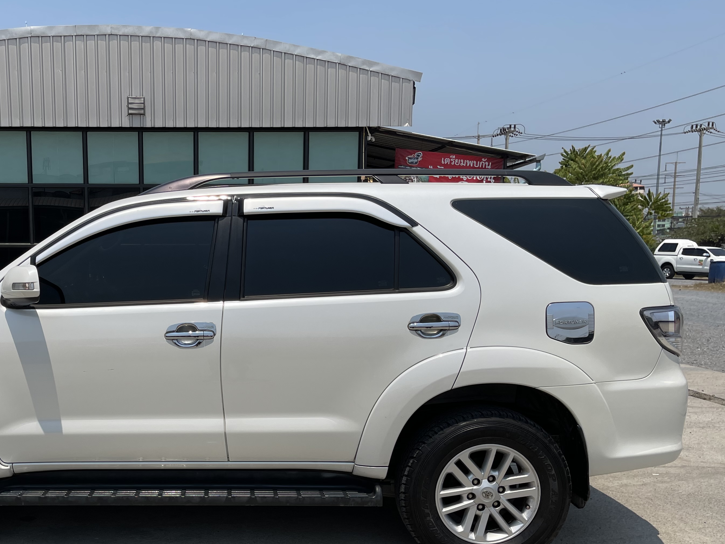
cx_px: 211
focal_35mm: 39
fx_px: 817
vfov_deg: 36.3
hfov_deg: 46.7
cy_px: 379
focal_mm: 5.1
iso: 32
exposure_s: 1/7937
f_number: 1.6
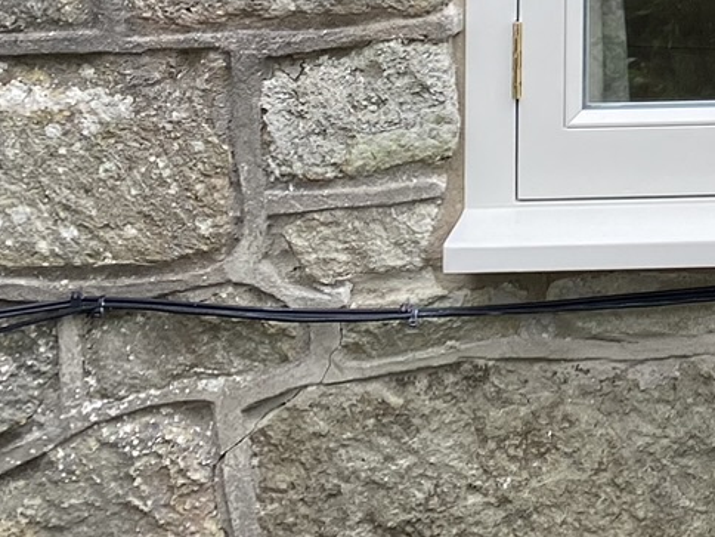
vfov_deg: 12.2
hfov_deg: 15.4
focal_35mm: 110
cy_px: -475
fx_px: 2272
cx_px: 1288
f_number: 1.8
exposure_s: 1/333
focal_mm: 4.25
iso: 32
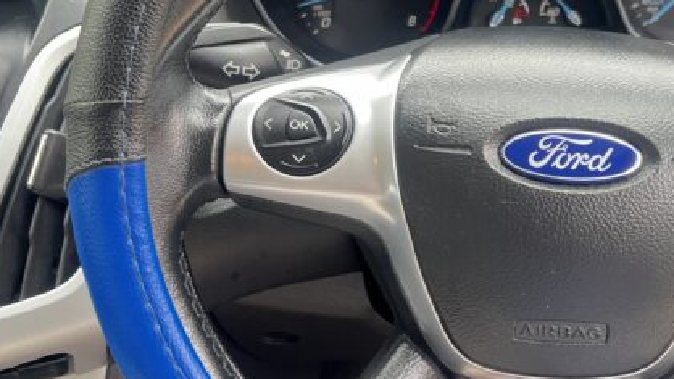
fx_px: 965
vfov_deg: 22.2
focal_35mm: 54
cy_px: 170
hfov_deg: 37.0
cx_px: 550
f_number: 1.5
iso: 125
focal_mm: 5.7
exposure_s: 1/106
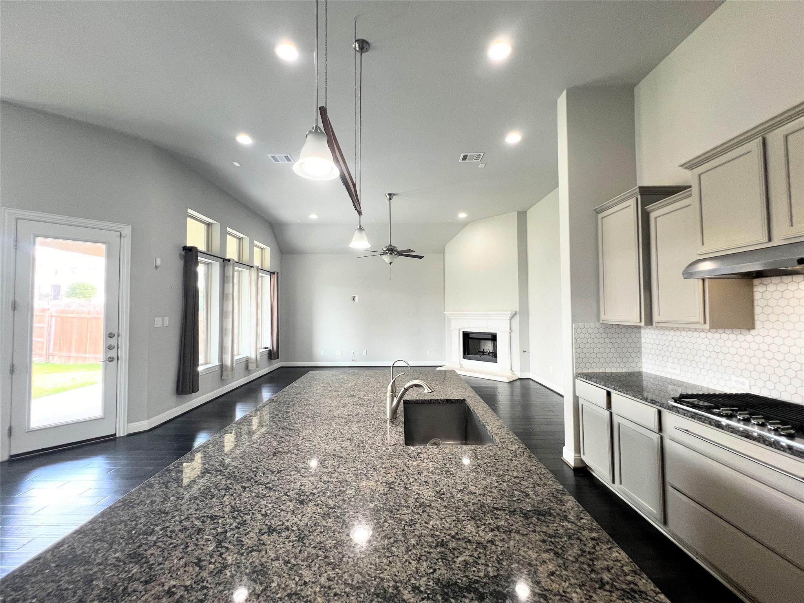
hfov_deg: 106.2
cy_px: 302
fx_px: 302
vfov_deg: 89.9
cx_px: 402
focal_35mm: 13
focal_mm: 1.57
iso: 125
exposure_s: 1/60
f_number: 1.8
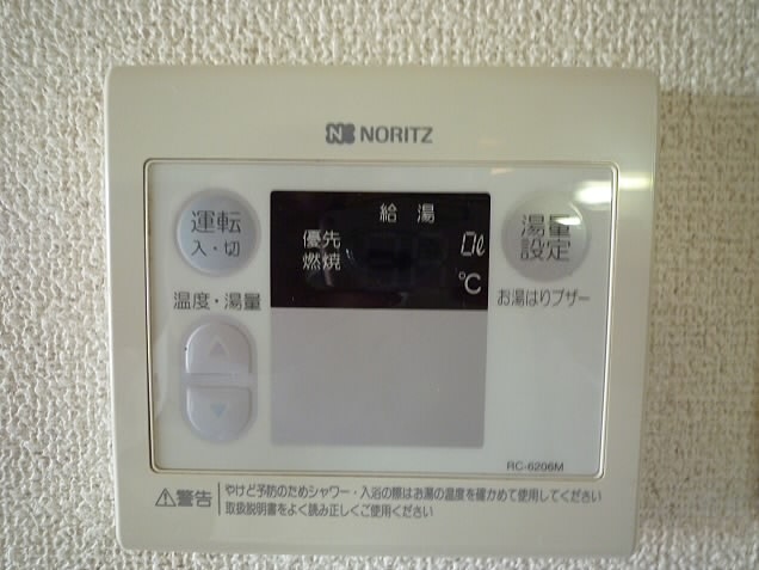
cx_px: 380
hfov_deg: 69.4
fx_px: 548
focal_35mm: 25
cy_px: 285
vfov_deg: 54.9
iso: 400
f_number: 2.8
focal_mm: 4.4
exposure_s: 1/25
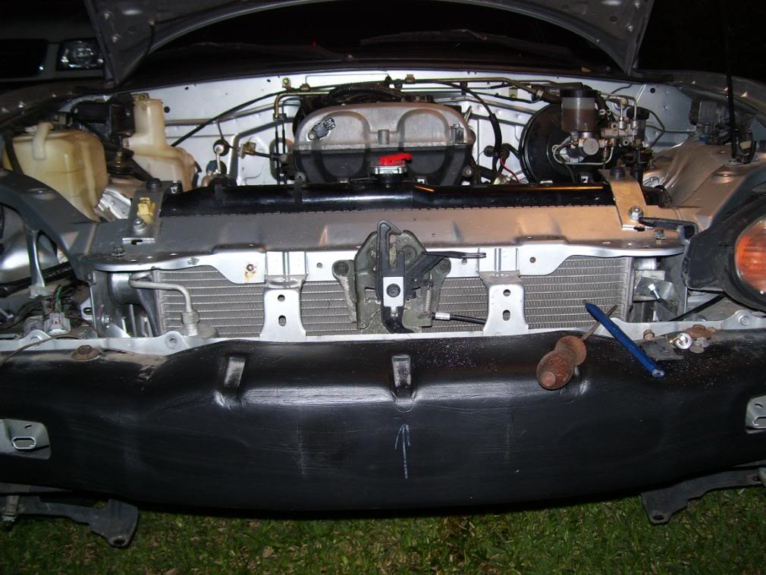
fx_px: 797
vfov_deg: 39.7
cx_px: 383
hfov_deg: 51.3
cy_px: 288
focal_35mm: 36
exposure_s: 1/60
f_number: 2.7
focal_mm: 6
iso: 80
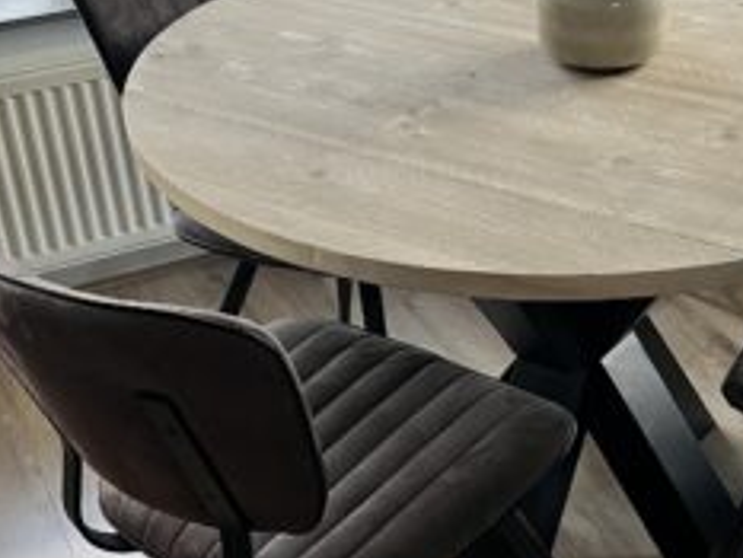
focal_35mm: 67
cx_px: 564
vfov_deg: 21.9
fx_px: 1439
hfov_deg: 28.5
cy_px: 290
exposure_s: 1/94
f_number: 1.6
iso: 125
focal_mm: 5.1
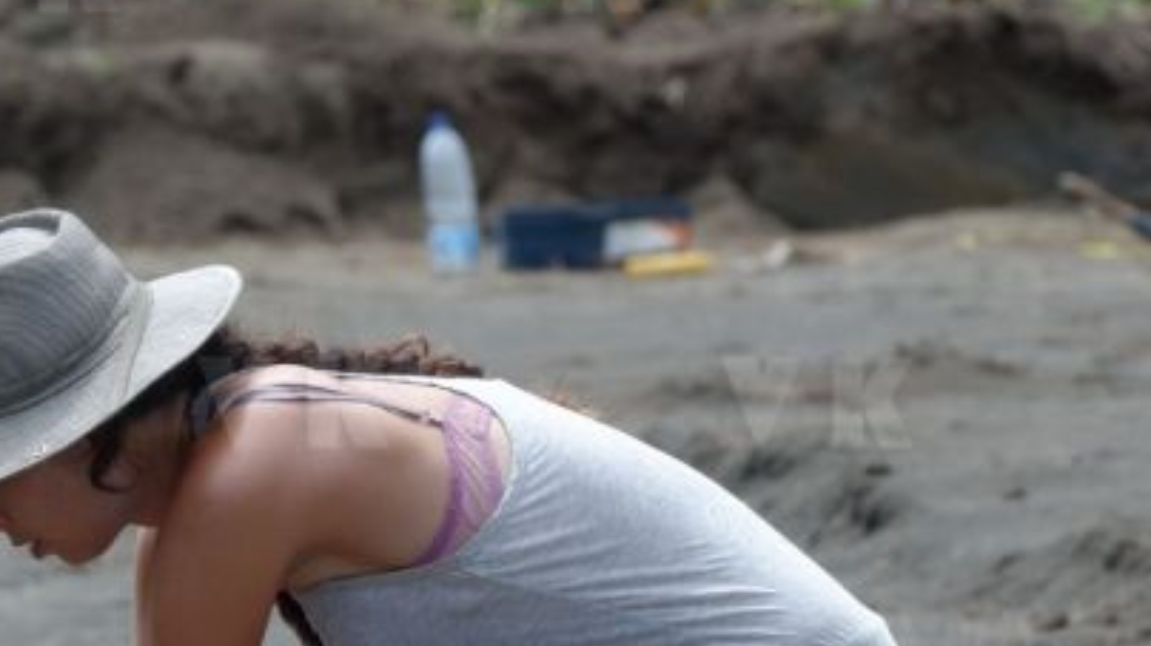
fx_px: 18948
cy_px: 489
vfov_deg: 2.0
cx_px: 23
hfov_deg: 3.5
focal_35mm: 621
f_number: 8
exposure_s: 1/250
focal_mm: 200
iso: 250
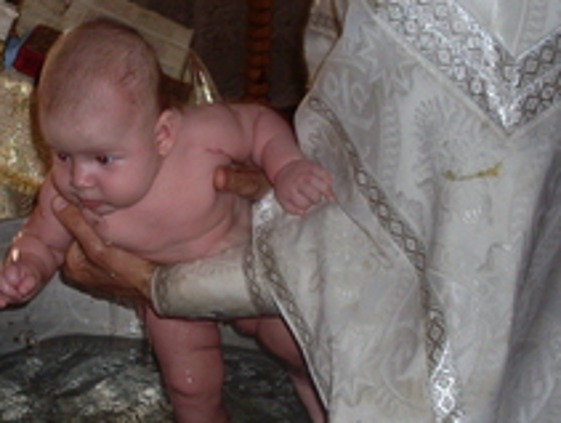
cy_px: 247
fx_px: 1315
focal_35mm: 81
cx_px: 122
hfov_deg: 23.8
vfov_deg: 18.3
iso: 100
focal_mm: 6.3
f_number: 2.8
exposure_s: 1/45
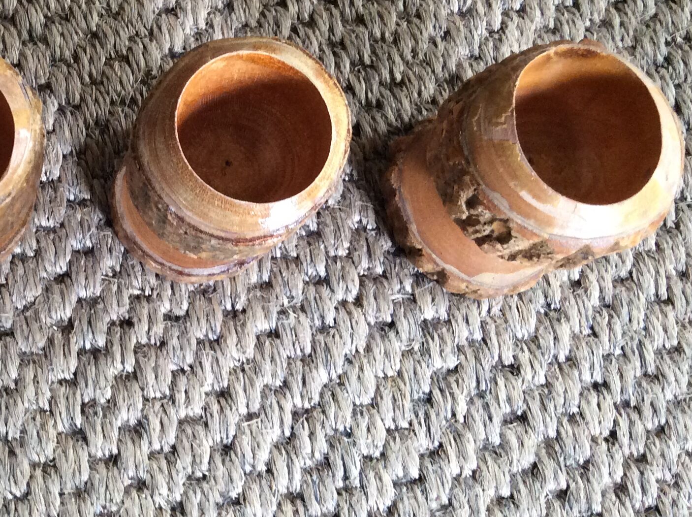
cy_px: 142
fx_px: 1178
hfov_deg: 32.0
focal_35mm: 59
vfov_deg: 24.5
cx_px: 150
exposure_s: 1/25
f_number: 2.4
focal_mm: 3.3
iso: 125
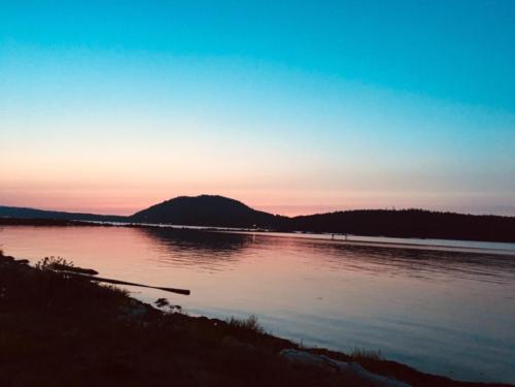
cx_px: 258
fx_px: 431
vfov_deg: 48.2
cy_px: 194
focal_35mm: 29
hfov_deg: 61.7
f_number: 2.2
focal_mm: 4.15
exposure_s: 1/30
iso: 160
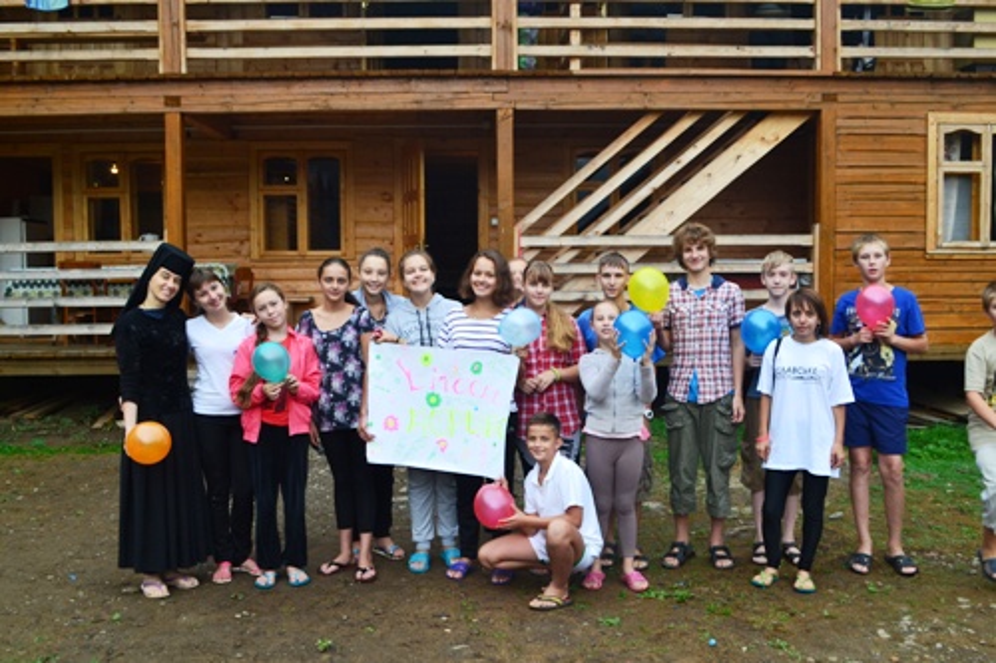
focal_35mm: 36
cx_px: 498
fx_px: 996
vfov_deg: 36.8
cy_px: 332
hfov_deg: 53.1
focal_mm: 24
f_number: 8
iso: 400
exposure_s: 1/80
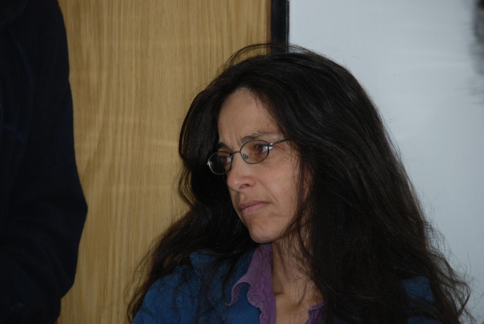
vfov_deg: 4.6
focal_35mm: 300
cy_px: 162
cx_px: 242
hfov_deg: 6.9
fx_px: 4037
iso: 200
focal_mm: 200
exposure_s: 1/60
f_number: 5.6
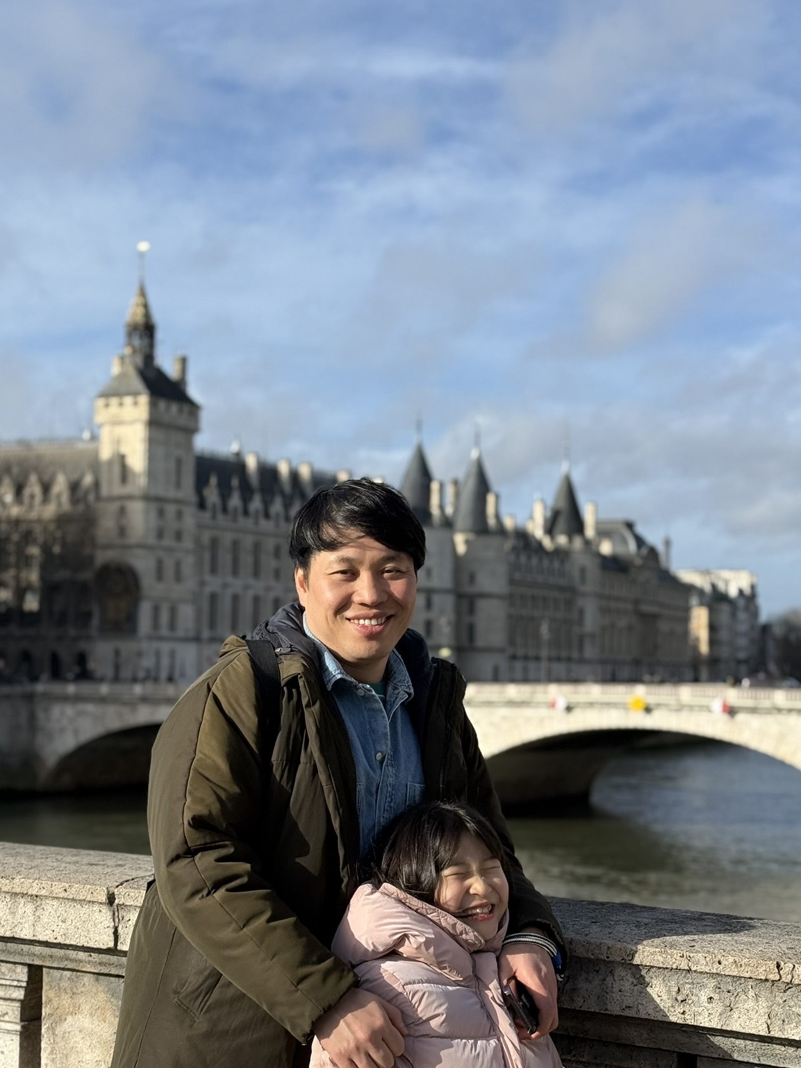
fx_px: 1820
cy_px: 646
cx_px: 372
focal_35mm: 59
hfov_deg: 24.8
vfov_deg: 32.6
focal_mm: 6.76
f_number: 1.78
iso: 80
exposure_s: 1/4878
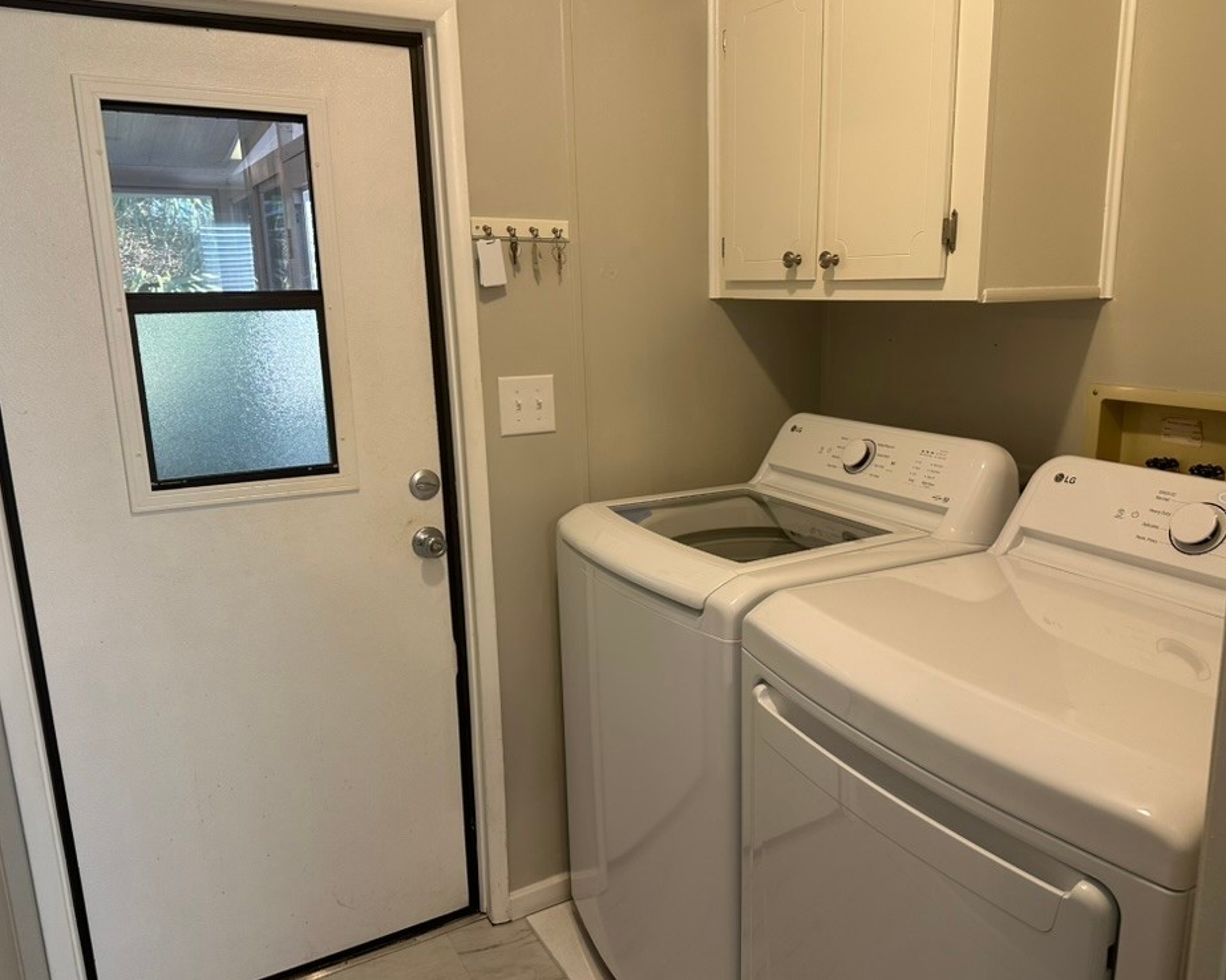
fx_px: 943
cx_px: 663
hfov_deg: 65.9
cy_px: 502
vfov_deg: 54.9
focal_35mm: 26
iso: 160
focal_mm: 6.86
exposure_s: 1/60
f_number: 1.78
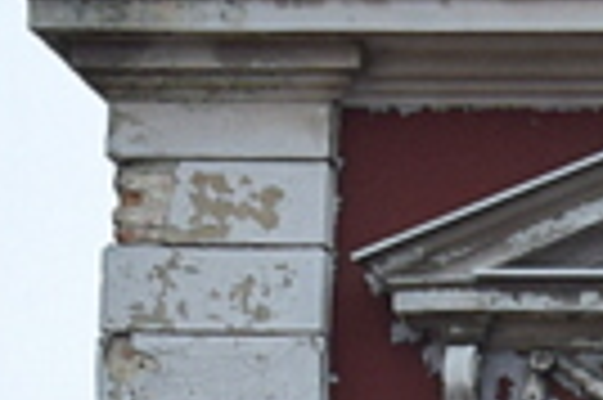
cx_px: 1750
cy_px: 1081
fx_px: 5086
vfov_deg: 4.4
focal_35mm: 304
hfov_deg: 6.3
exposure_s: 1/80
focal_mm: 34
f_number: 8
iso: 400
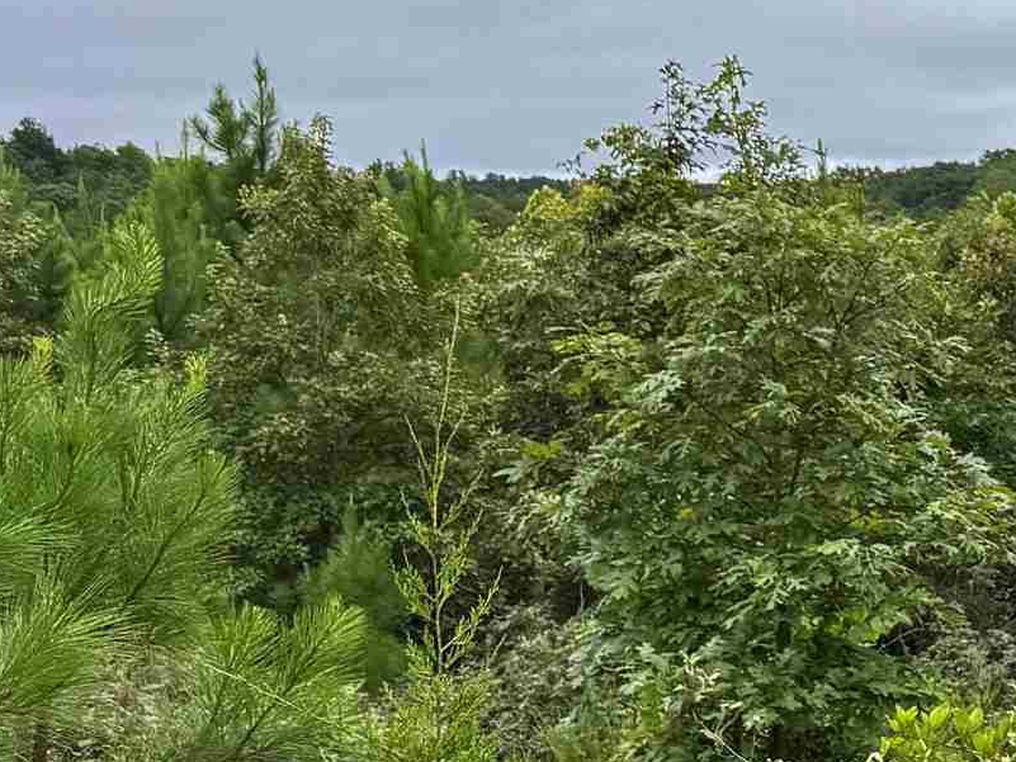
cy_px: 280
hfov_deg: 17.9
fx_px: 2701
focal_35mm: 92
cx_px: 1717
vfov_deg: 16.0
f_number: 1.8
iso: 80
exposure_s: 1/1250
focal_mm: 6.76
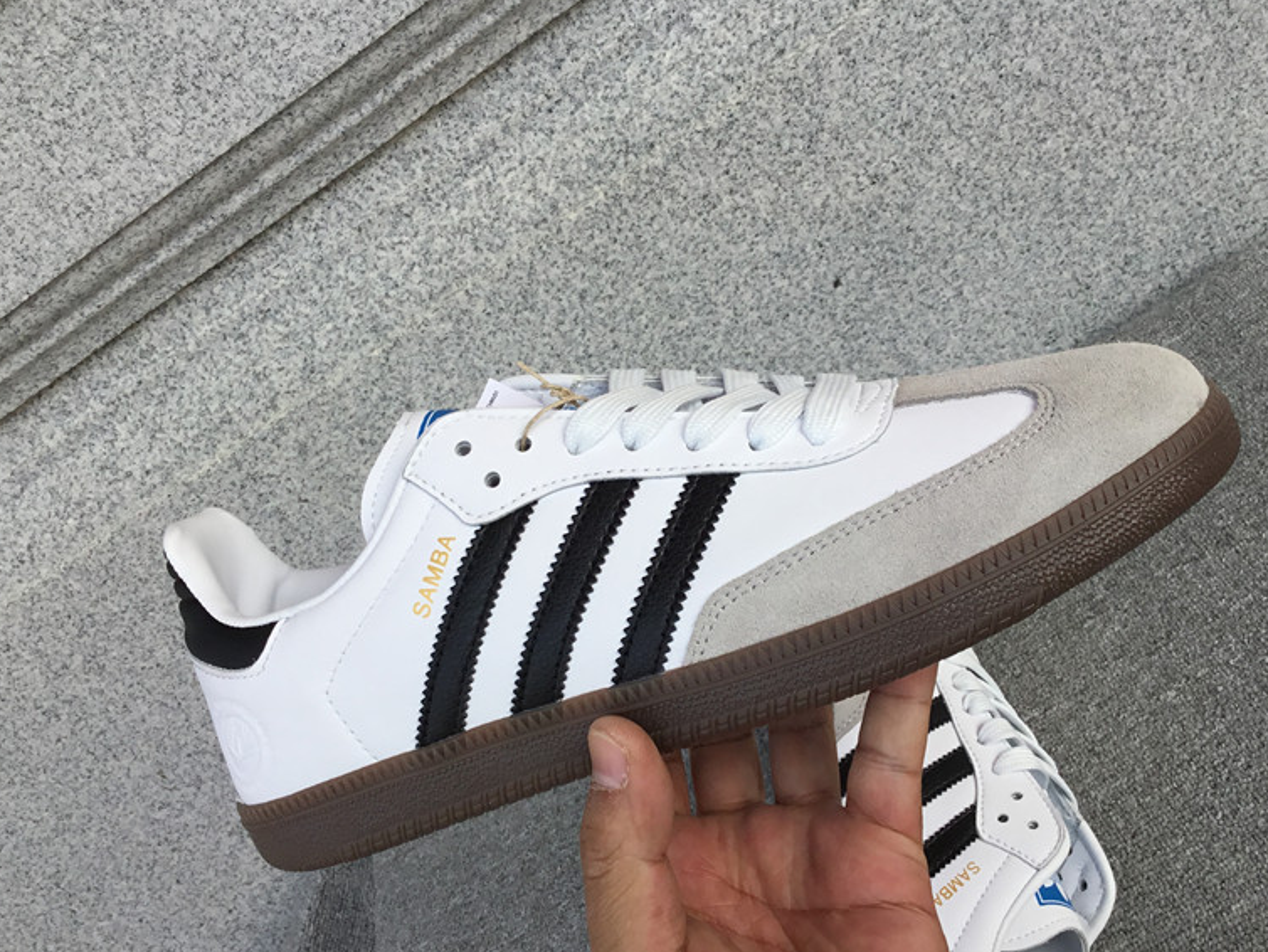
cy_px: 482
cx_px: 637
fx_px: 1356
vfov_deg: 38.7
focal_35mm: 37
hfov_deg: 50.1
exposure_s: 1/637
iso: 25
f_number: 2.4
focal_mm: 3.3
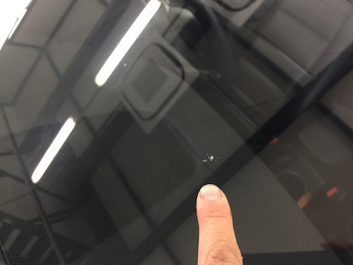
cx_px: 176
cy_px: 132
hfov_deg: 61.7
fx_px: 296
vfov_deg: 48.2
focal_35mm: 29
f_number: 2.2
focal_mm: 4.15
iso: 64
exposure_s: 1/15
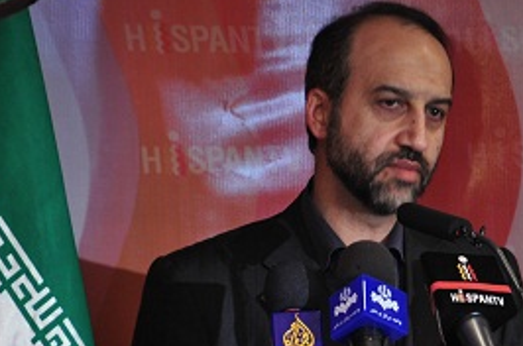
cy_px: 240
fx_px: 7348
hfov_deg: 4.1
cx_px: 423
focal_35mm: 507
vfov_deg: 2.7
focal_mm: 200
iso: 800
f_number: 5.6
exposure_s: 1/30
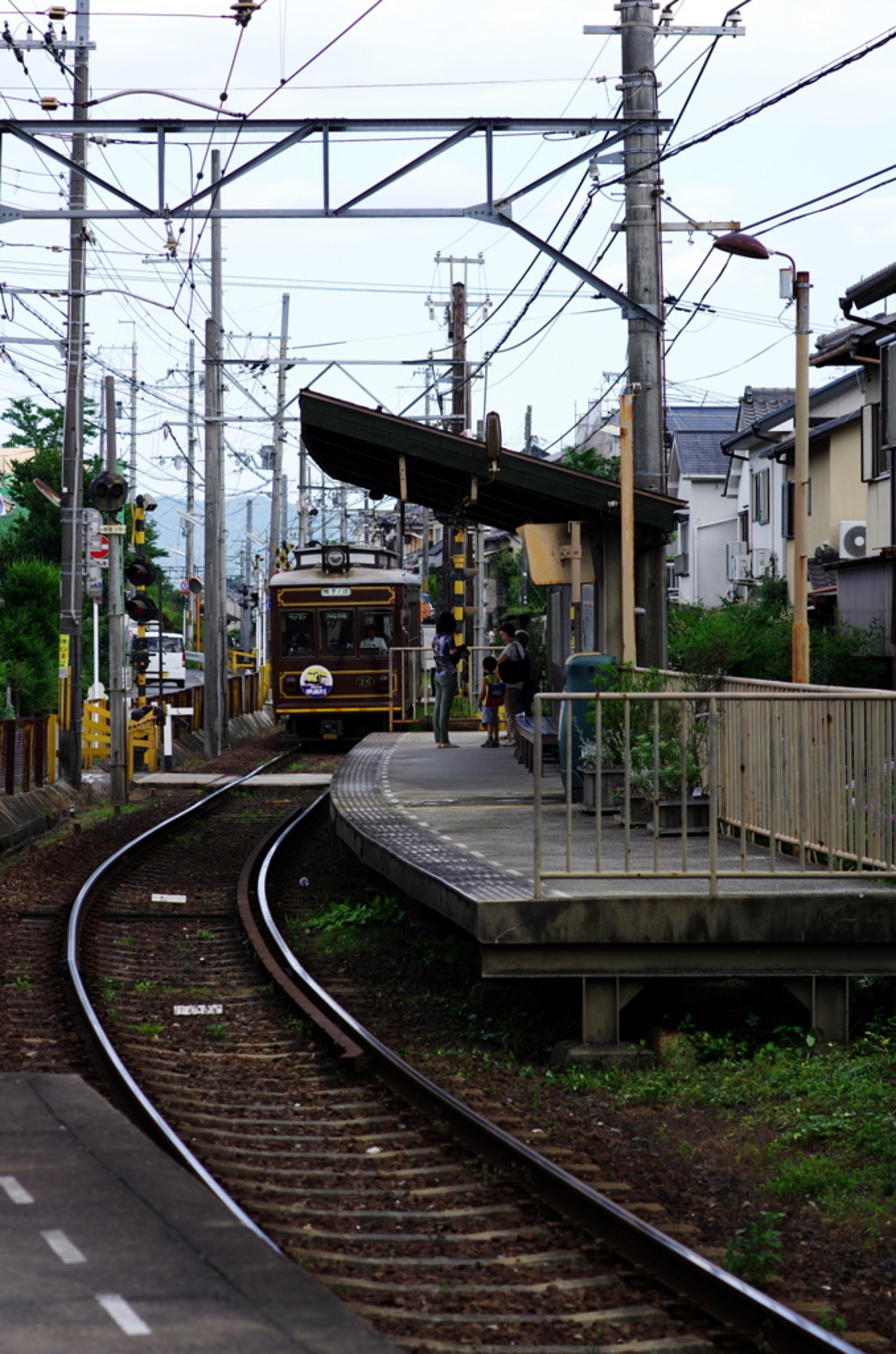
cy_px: 677
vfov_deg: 19.5
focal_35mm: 105
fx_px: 3938
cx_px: 448
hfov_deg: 13.0
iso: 100
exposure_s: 1/400
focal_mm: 70
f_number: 4
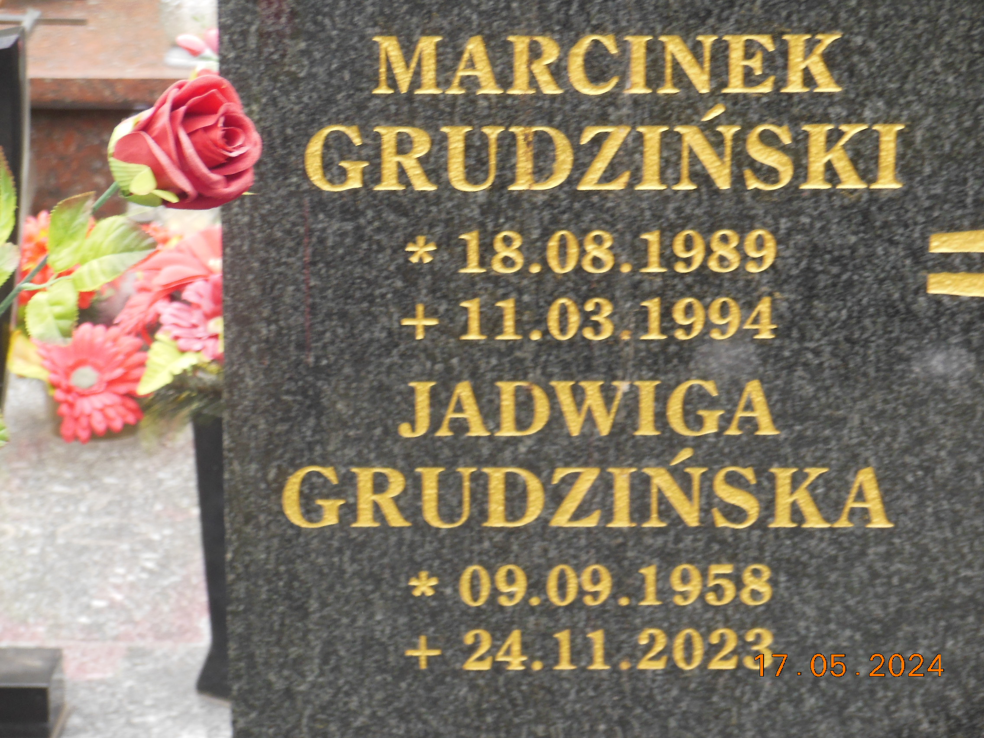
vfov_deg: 10.2
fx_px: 4150
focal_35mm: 146
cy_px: 369
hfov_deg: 13.5
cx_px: 492
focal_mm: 26.1
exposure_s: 1/60
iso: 200
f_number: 5.2
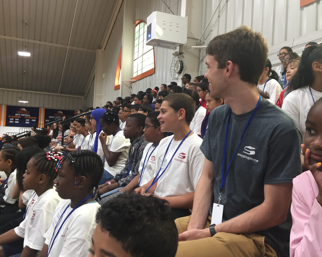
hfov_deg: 57.2
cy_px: 126
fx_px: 295
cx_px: 163
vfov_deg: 47.1
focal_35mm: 31
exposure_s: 1/30
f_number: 2.2
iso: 64
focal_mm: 4.15
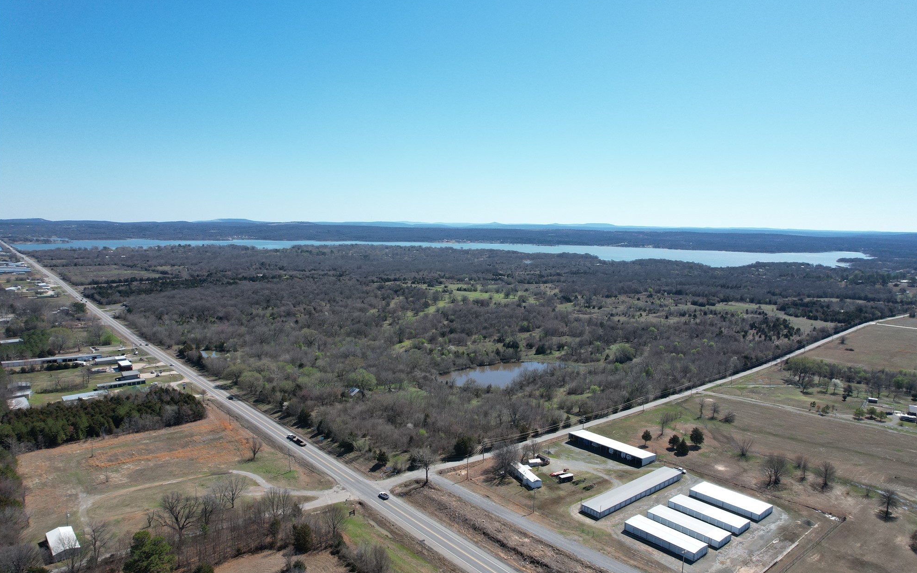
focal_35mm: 23
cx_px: 467
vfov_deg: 53.0
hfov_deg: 77.2
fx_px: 575
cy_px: 302
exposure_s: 1/3200
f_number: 2.8
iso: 200
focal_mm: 8.38
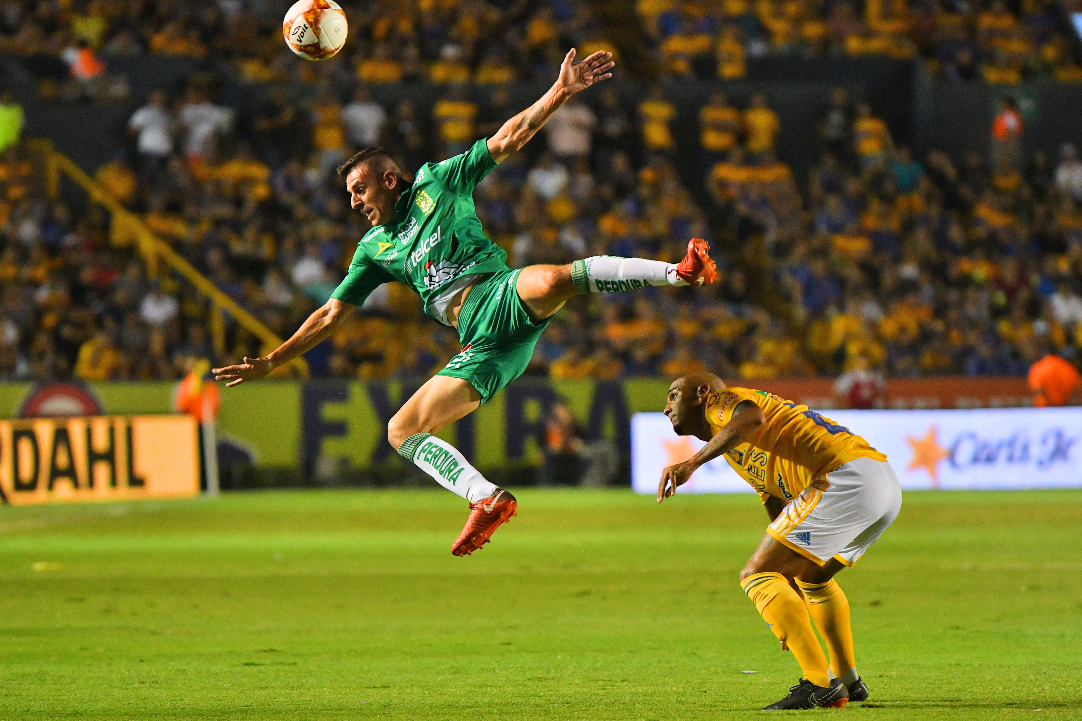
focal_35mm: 300
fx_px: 9016
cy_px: 360
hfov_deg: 6.9
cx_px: 541
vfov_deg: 4.6
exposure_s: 1/1250
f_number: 2.8
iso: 1250
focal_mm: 200
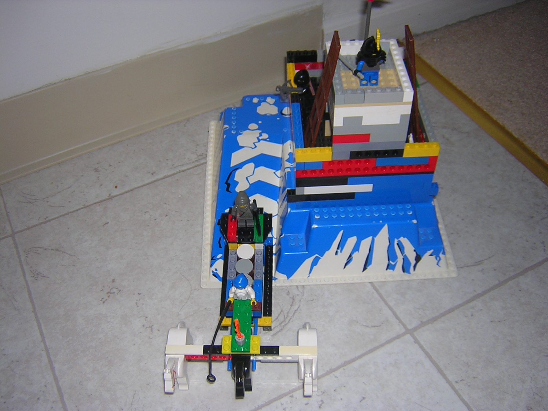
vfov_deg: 39.7
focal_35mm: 36
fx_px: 570
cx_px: 274
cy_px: 206
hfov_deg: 51.4
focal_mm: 4.7
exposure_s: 1/60.1
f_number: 2.6
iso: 100
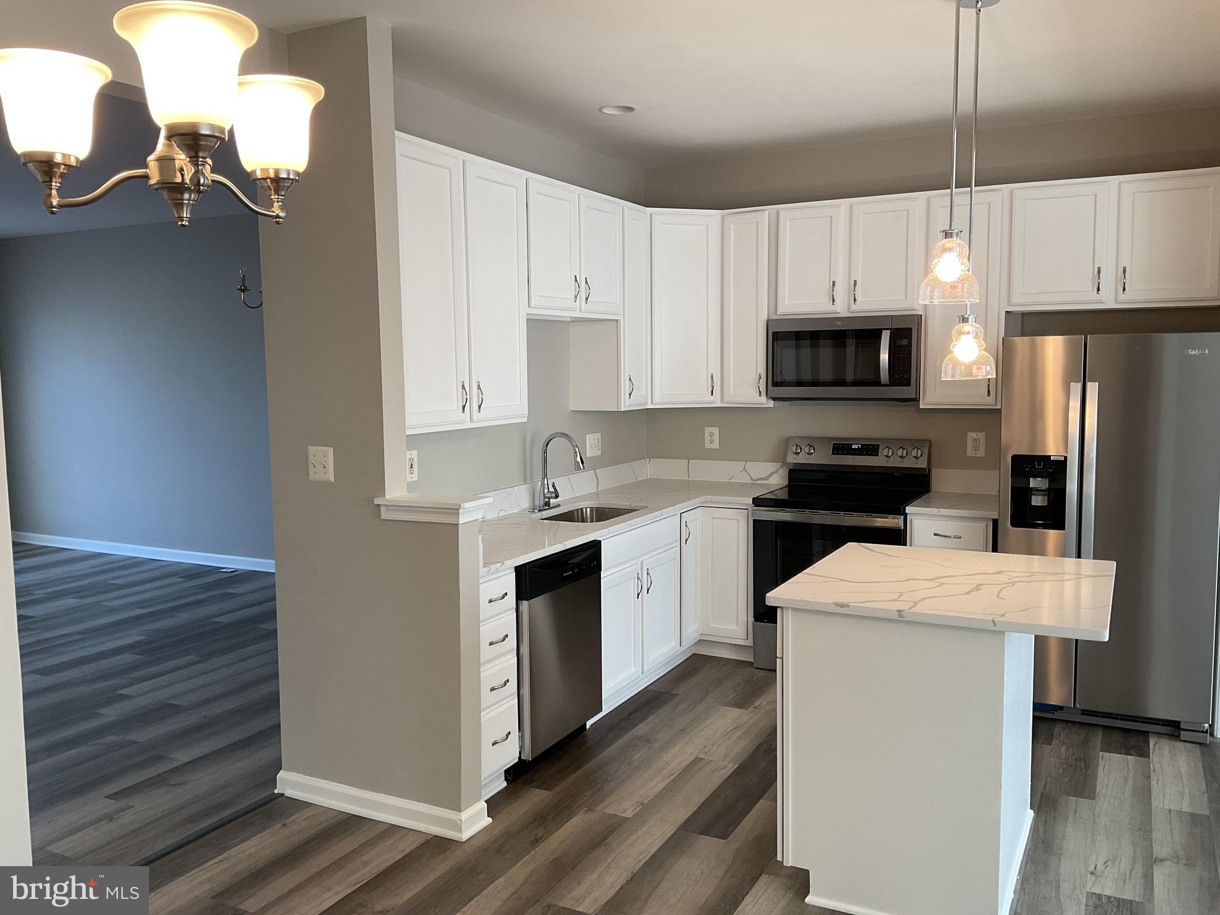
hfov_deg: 61.7
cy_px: 458
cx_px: 610
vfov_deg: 48.2
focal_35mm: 29
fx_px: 1022
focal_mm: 3
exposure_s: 1/120
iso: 64
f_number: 1.8
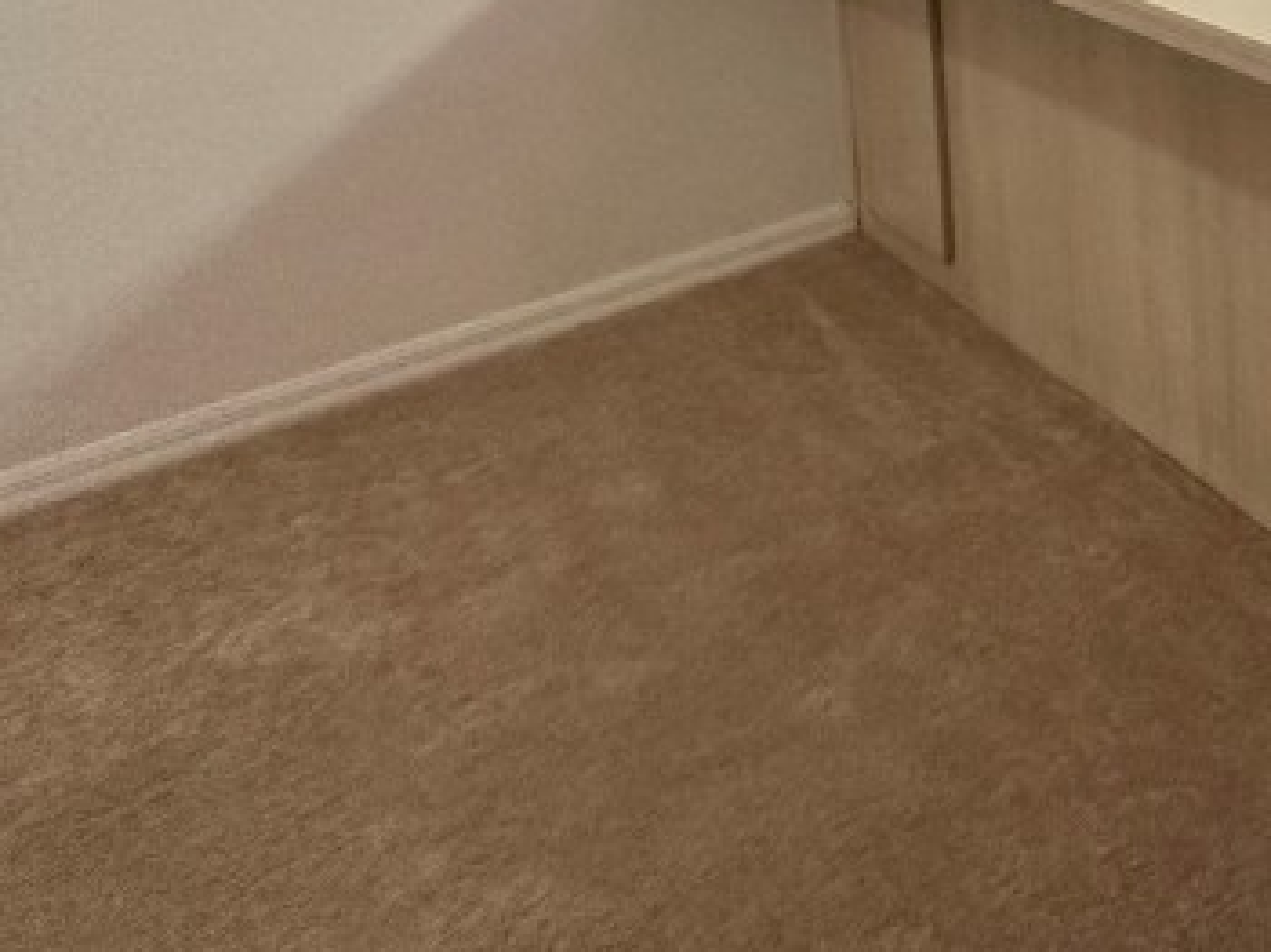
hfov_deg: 33.5
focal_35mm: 41
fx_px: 1504
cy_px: -327
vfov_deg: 28.1
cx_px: 1649
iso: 250
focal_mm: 2.22
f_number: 2.2
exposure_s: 1/120
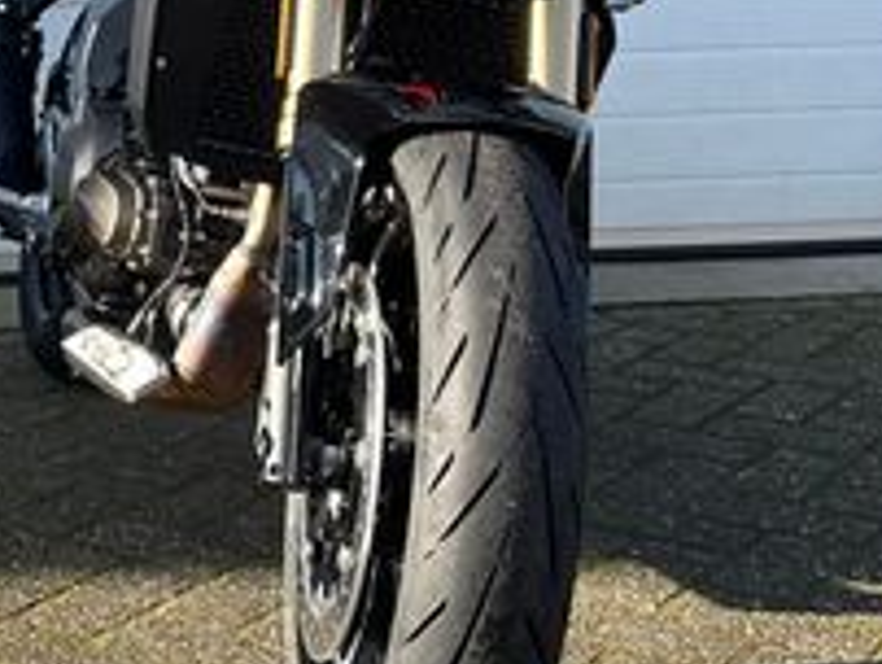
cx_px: 109
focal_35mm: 76
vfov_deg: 19.1
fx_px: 1939
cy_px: 83
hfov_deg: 25.0
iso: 80
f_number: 1.78
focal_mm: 6.86
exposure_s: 1/1083
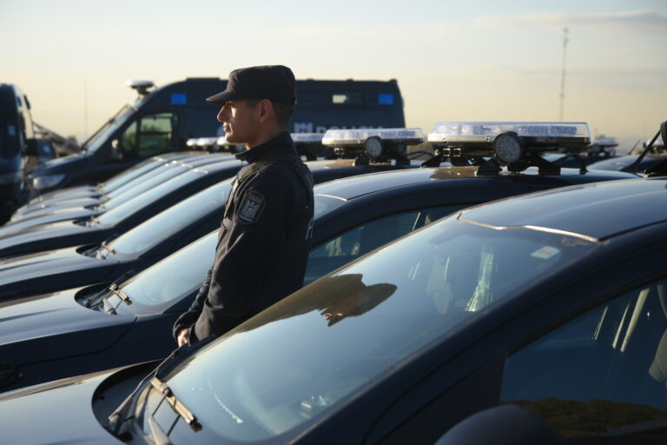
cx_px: 334
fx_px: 1575
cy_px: 222
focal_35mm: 85
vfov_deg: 16.1
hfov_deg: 23.9
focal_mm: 85
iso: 400
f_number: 7.1
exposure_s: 1/800
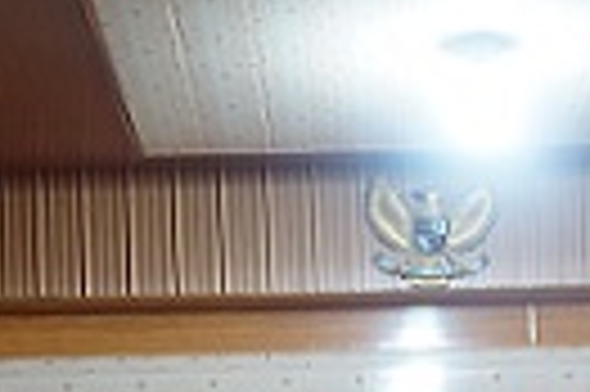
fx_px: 2193
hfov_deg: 15.3
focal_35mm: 134
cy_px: 635
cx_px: 401
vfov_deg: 9.8
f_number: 1.8
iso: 640
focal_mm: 35
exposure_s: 1/80
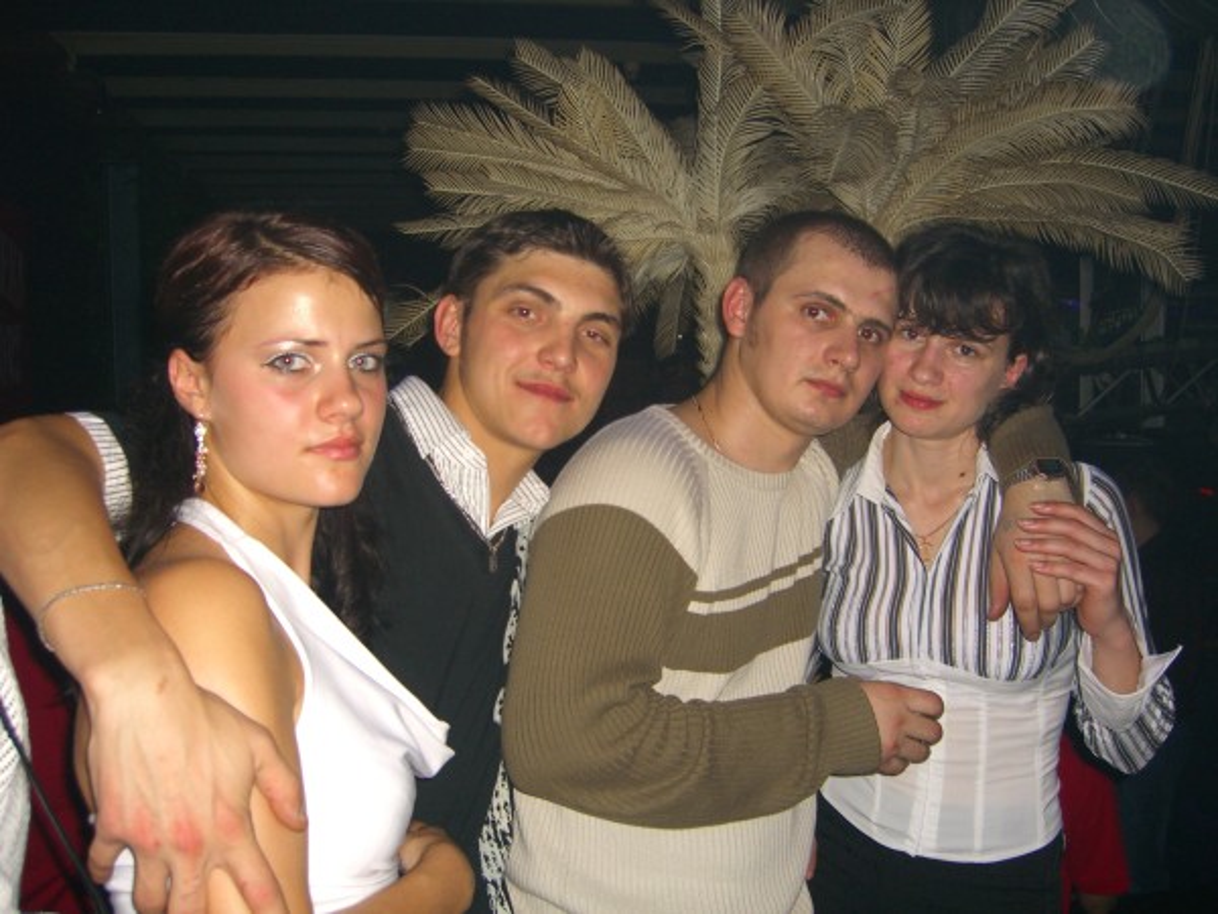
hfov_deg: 49.0
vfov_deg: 37.7
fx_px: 1337
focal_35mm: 38
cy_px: 457
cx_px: 609
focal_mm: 7.9
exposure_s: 1/60
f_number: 2.8
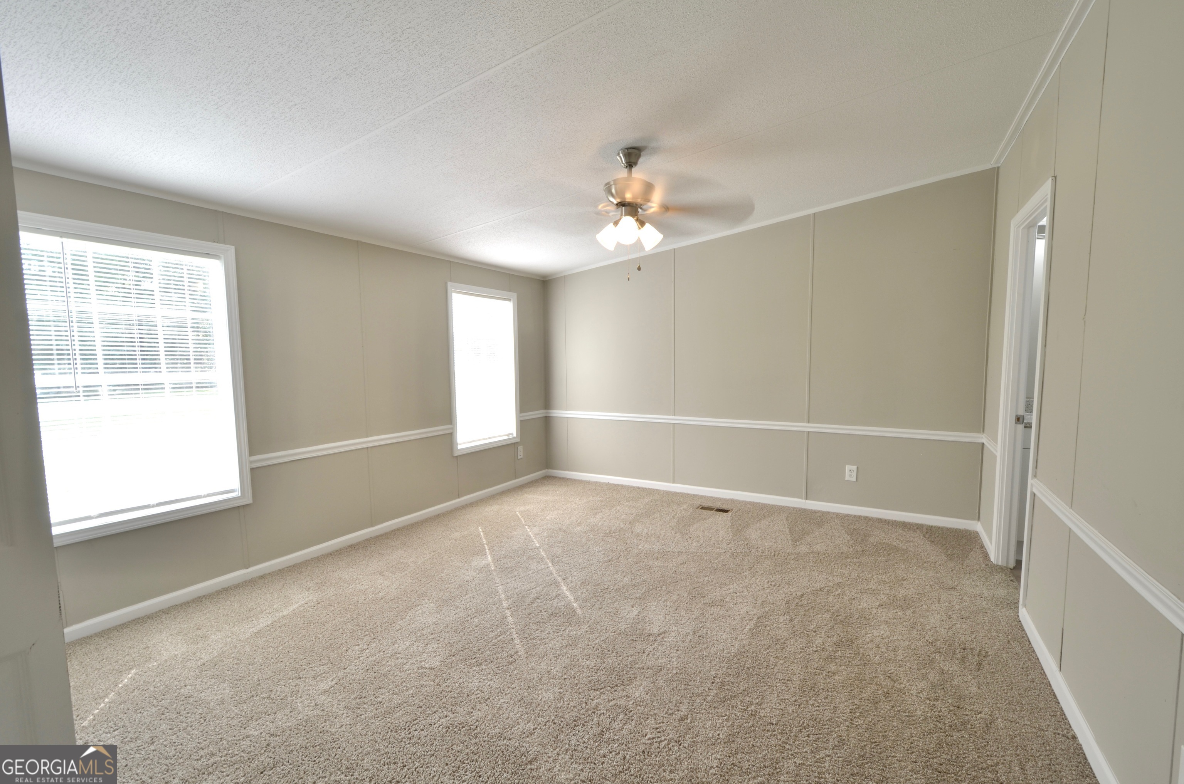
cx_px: 592
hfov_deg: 100.5
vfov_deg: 77.1
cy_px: 392
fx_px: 492
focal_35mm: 15
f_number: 9
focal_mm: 10
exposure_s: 1/8
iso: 100
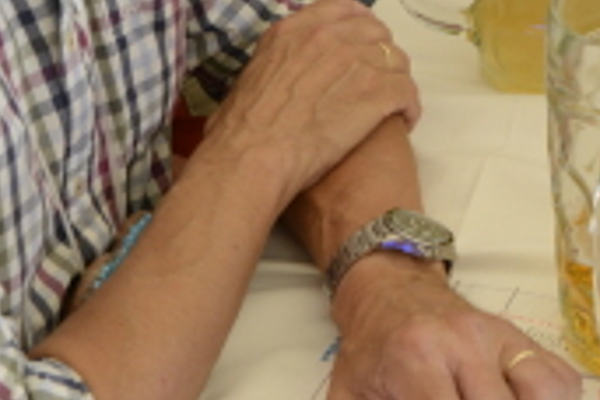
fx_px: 2017
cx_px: 711
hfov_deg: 16.3
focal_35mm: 121
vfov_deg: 10.5
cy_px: -372
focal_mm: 27
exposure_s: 1/100
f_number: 5
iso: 640
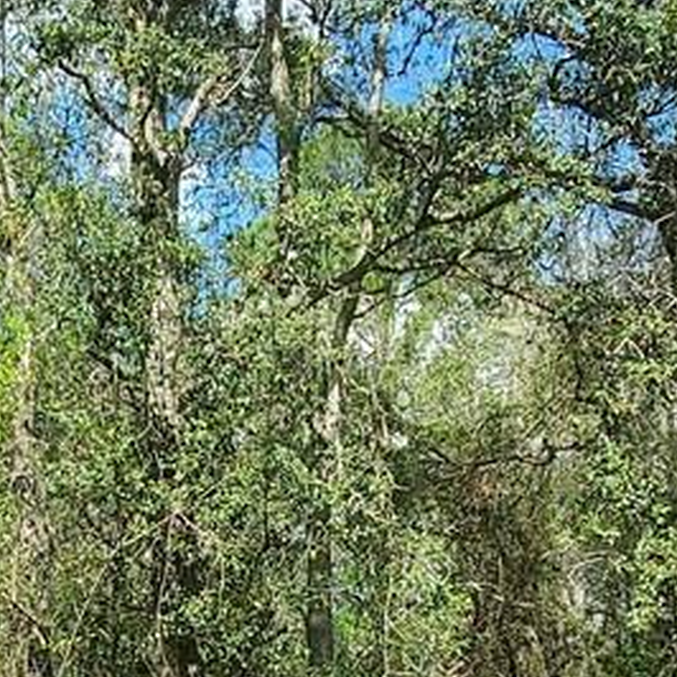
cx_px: 158
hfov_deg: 24.7
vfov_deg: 23.5
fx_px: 1527
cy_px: 746
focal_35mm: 69
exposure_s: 1/344
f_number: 2.2
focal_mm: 1.8
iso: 50
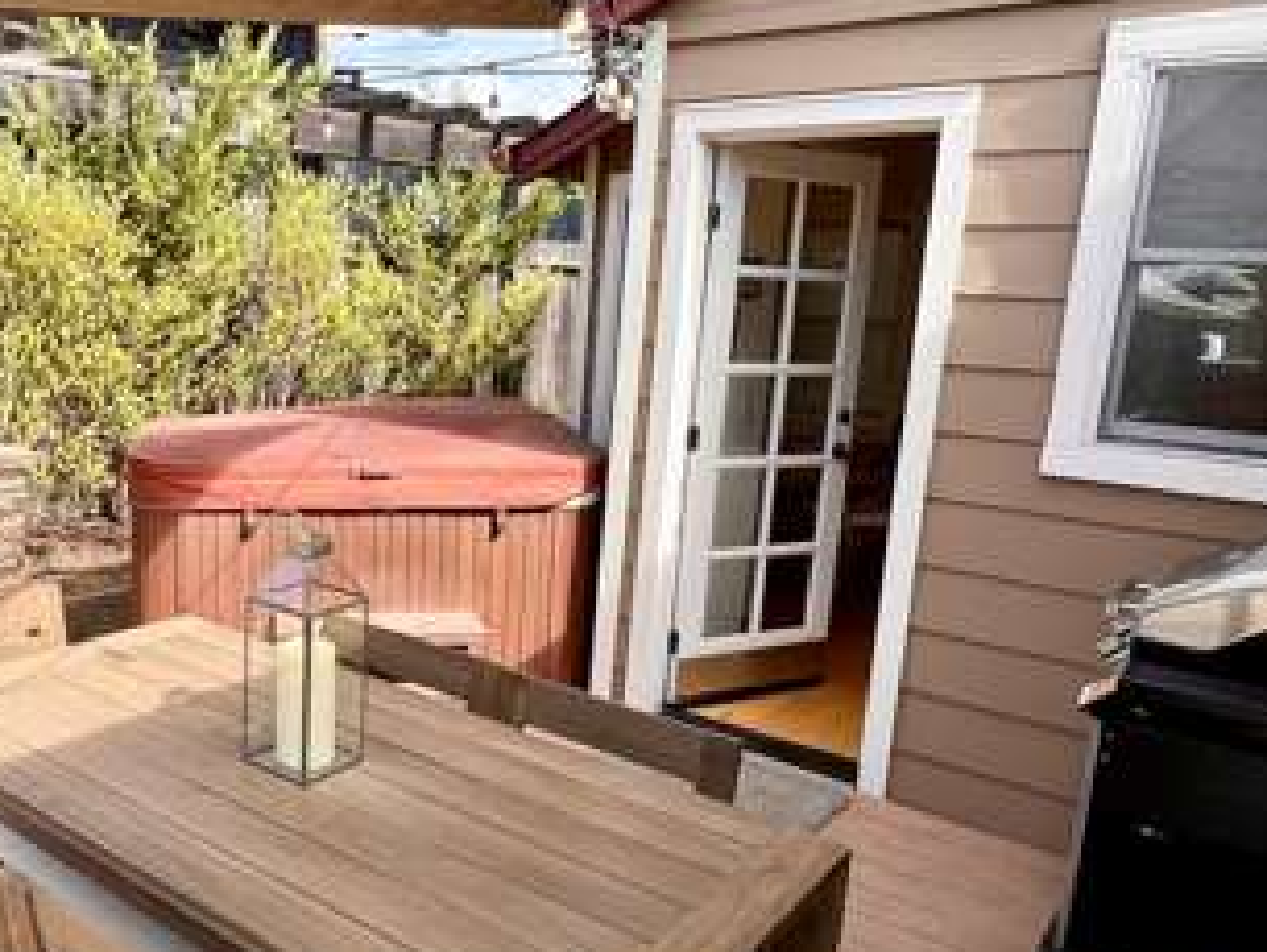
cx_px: 391
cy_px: 480
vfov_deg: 48.3
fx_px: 1062
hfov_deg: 59.7
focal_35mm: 29
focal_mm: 1.57
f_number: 1.8
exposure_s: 1/488
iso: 32
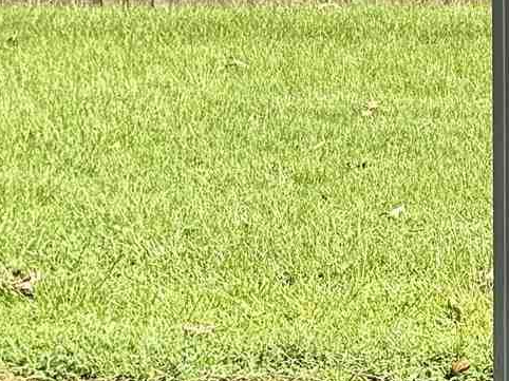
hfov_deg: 12.4
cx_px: 705
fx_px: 2249
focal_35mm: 153
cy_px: -19
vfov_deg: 9.6
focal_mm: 6.76
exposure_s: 1/2041
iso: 80
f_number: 1.78
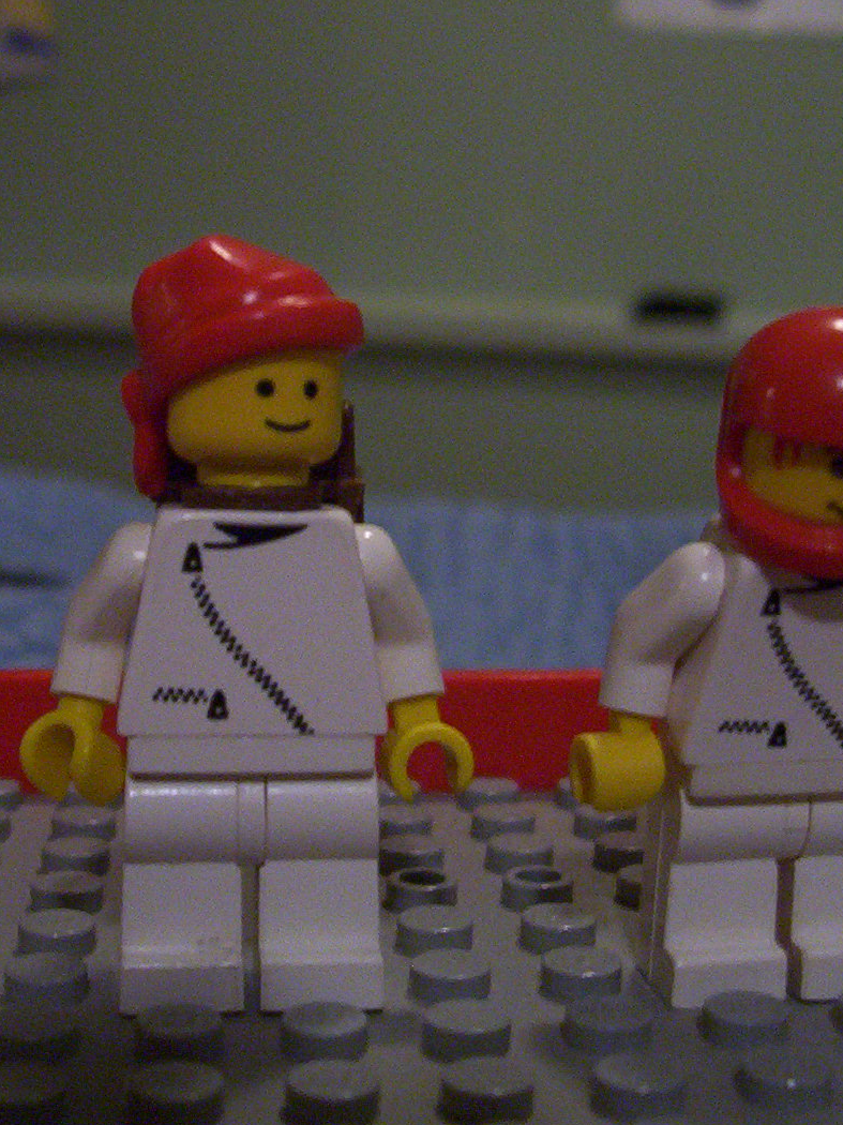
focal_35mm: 67
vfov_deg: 28.9
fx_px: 2176
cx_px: 448
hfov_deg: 21.9
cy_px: 479
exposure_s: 1/8
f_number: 2.73
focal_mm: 5.77
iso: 200
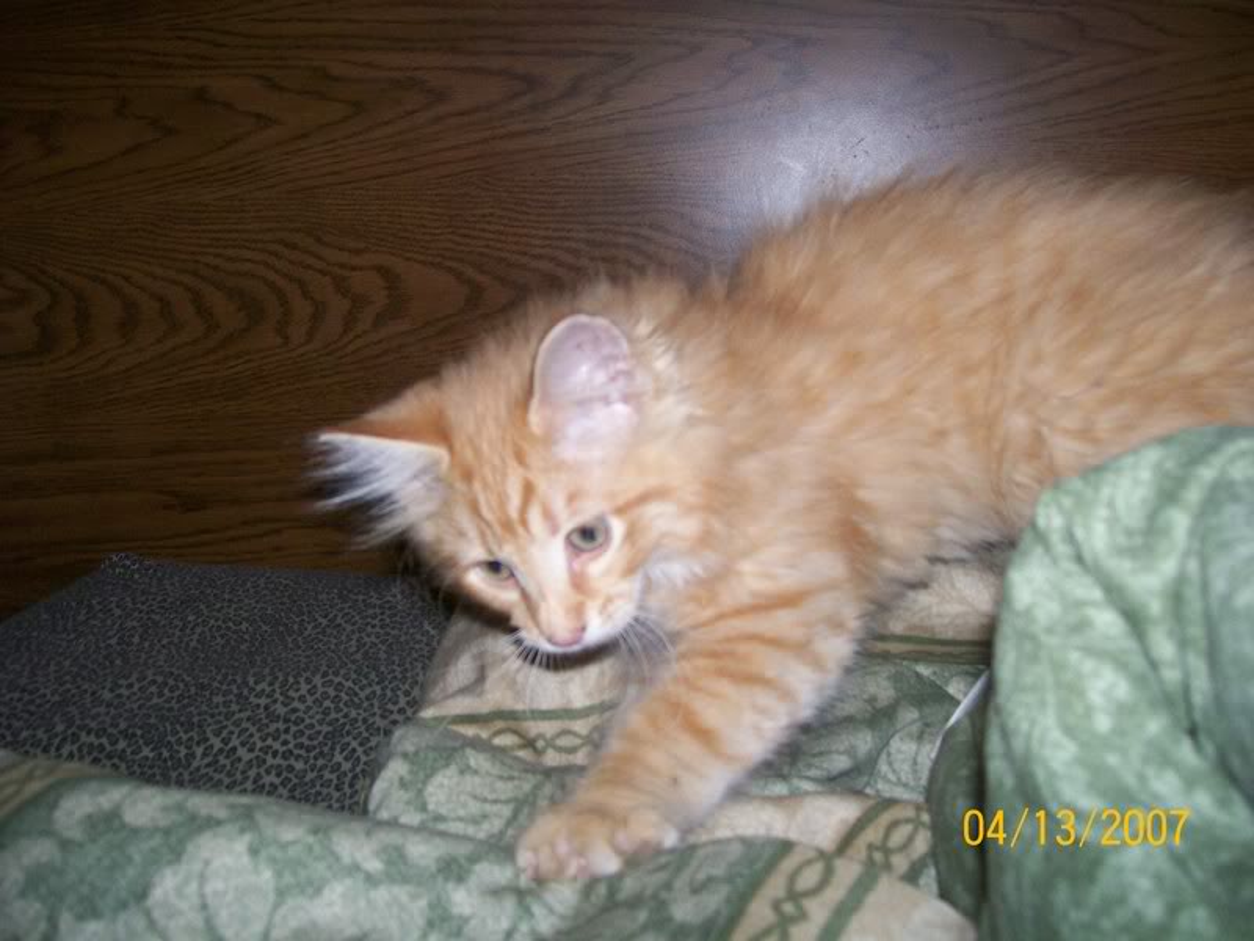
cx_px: 627
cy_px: 470
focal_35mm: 36
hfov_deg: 51.4
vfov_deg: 39.7
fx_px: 1304
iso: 140
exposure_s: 1/64
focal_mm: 6
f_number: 2.7
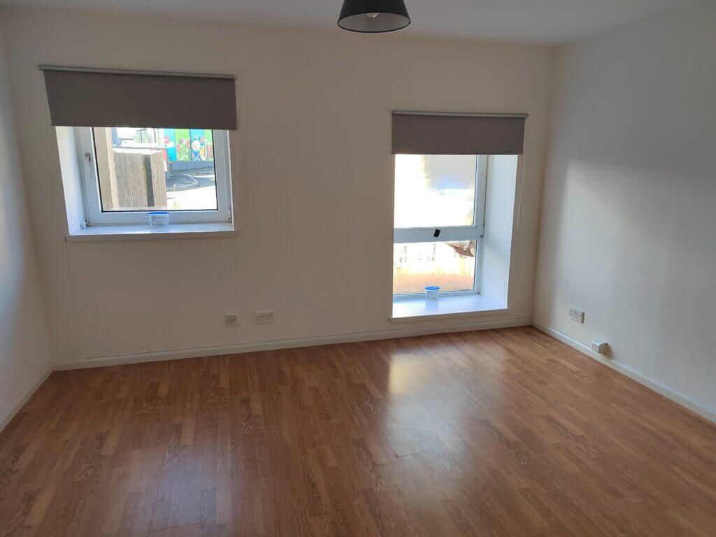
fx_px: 476
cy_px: 268
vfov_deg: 58.9
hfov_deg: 73.9
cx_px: 358
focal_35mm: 23
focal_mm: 5.52
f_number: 1.9
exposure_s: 1/100
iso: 258
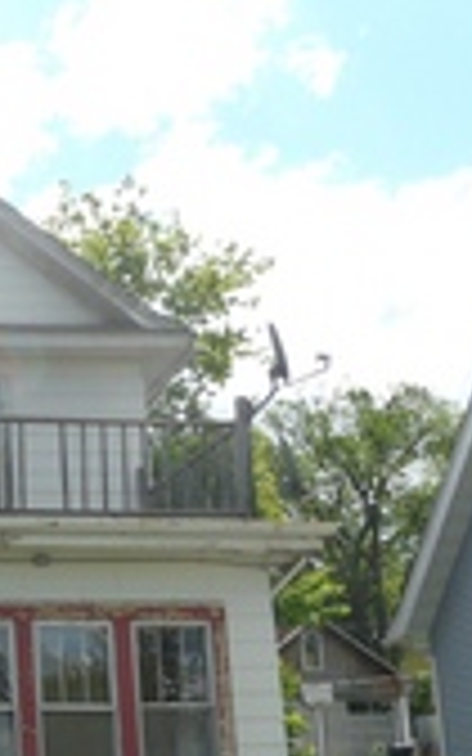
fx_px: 1255
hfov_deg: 18.5
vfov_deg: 32.9
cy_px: 554
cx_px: -265
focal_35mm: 61
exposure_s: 1/640
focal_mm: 4.6
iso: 100
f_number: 4
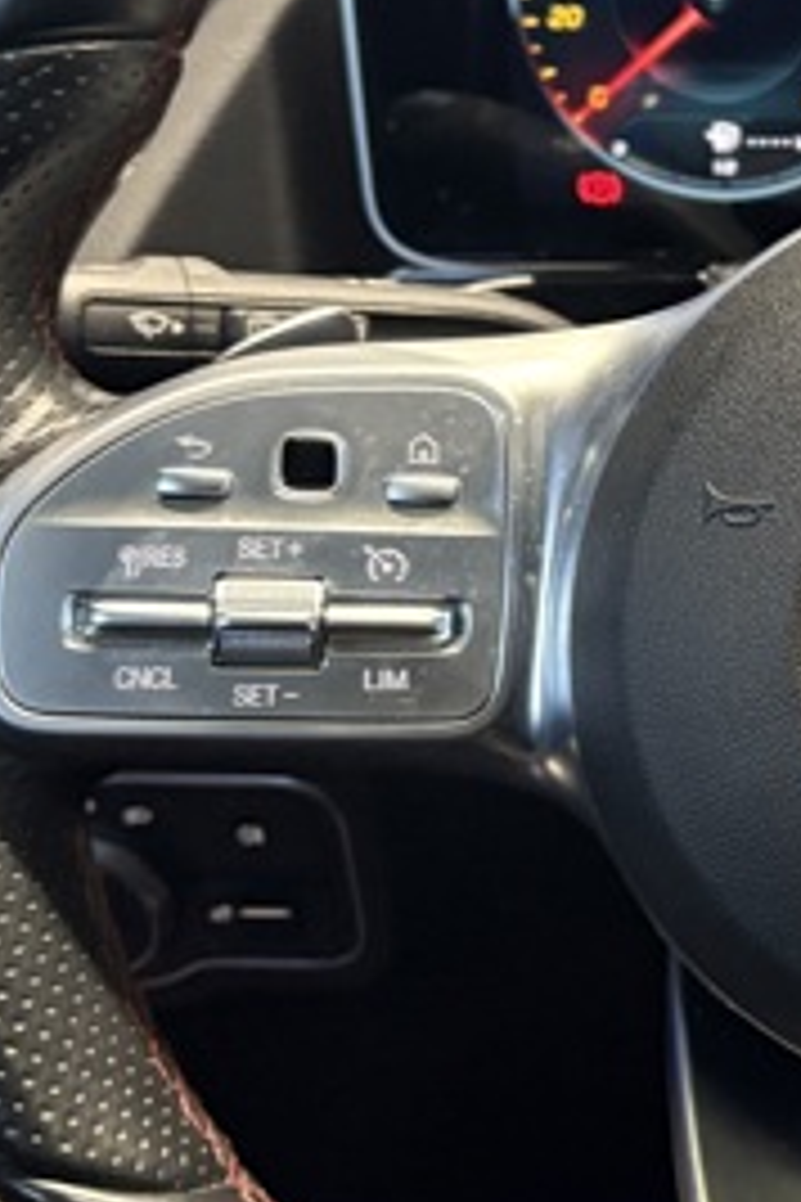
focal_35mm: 81
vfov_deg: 25.0
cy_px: 486
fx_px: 2703
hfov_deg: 15.6
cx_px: 1184
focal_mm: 5.96
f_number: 1.6
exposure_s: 1/38
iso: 500
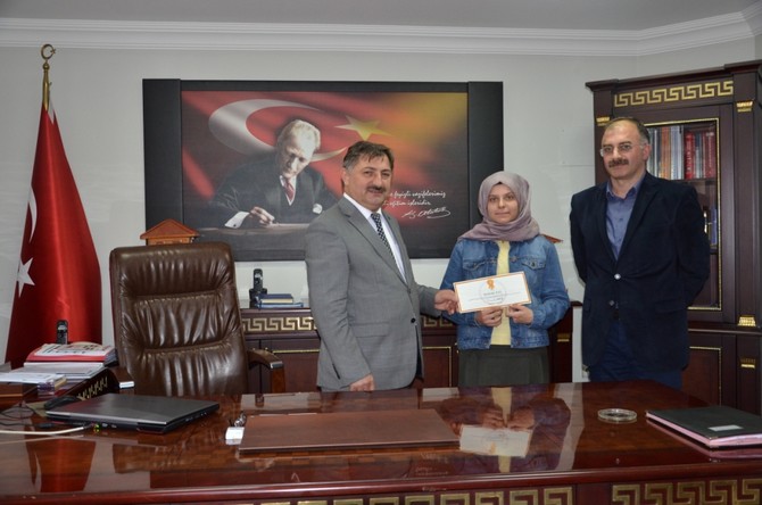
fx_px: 697
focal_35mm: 33
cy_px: 252
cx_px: 381
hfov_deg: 57.3
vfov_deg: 39.8
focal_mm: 22
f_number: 3.8
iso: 800
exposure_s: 1/60
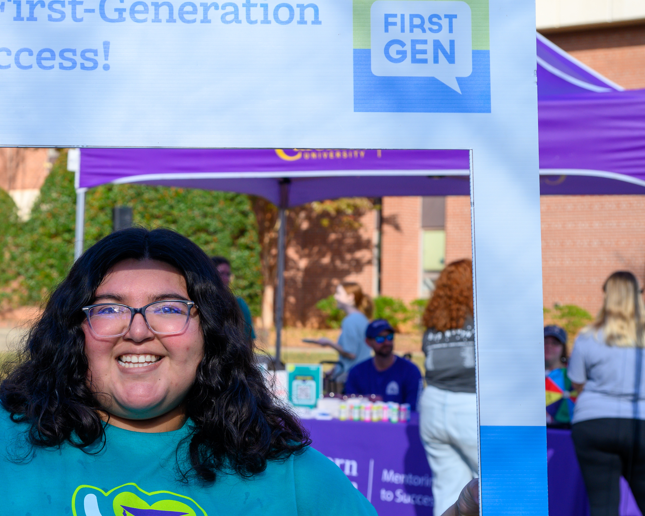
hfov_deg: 22.5
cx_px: 153
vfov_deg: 18.2
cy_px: 342
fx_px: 1604
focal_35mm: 84
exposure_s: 1/320
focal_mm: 44
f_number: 5.6
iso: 100
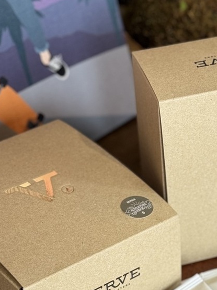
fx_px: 1061
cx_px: 282
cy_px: 238
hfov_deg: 11.4
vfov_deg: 15.4
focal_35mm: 127
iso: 80
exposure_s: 1/100
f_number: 1.78
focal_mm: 6.76
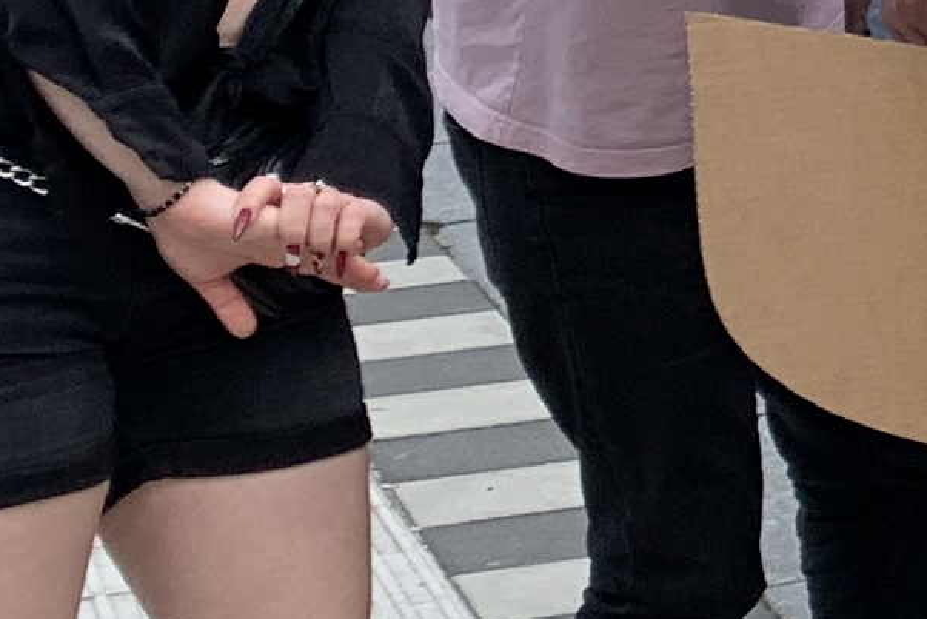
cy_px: -445
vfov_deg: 7.4
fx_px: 4663
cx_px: 2656
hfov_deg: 9.3
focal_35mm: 181
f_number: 1.8
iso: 25
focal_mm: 4.25
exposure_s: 1/1043
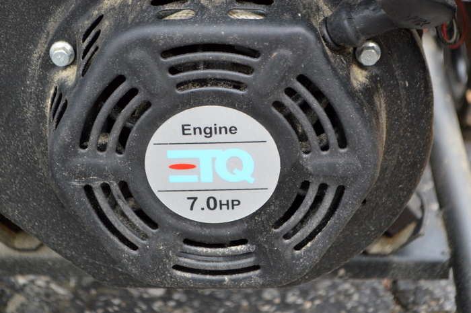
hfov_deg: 24.6
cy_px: 156
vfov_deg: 16.5
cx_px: 236
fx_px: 1079
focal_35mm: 82
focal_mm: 55
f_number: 5.6
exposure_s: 1/60
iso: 1000
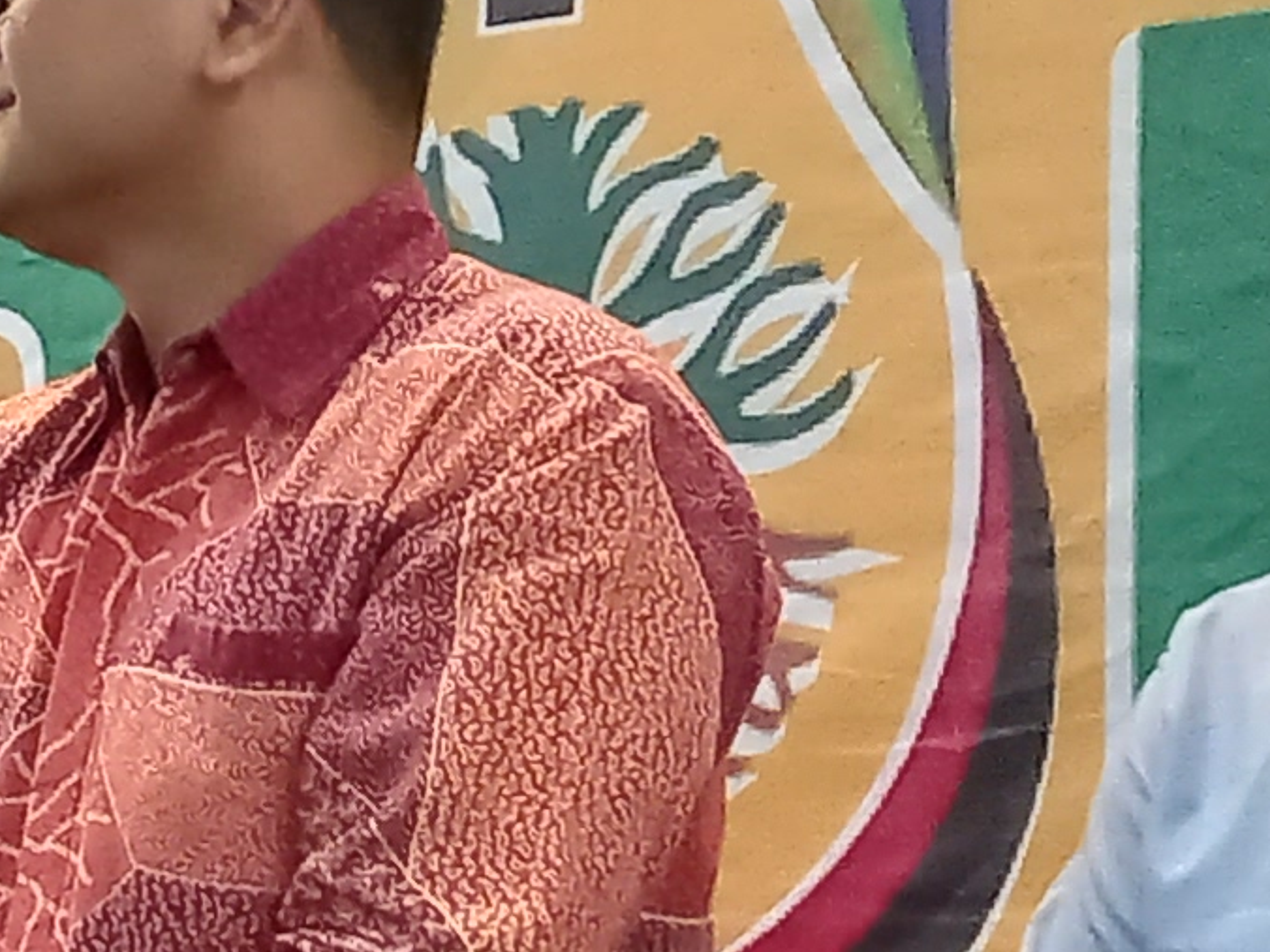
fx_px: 5430
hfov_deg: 11.9
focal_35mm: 148
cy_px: 775
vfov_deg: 10.0
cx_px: -1272
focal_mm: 4.6
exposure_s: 1/19
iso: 640
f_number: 2
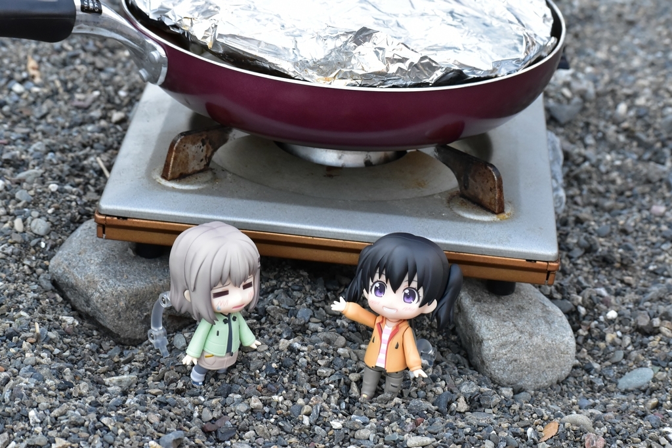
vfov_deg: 16.6
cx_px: 336
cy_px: 224
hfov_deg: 24.6
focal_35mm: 82
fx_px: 1540
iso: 1600
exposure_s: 1/125
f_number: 8
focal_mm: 55
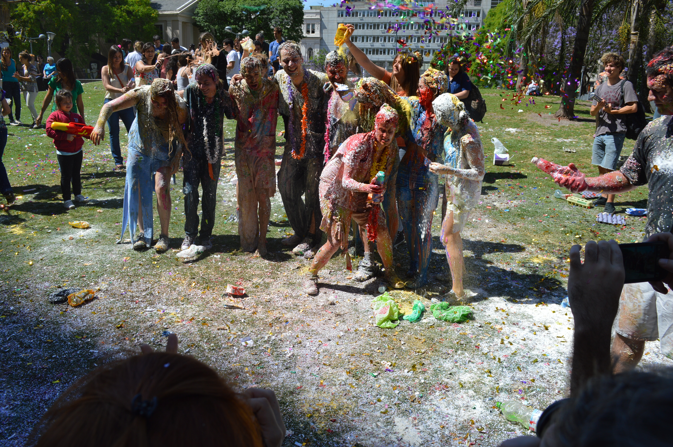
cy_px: 224
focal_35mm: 30
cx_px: 336
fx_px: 560
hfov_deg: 62.0
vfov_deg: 43.5
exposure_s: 1/250
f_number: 8
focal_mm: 20
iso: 100
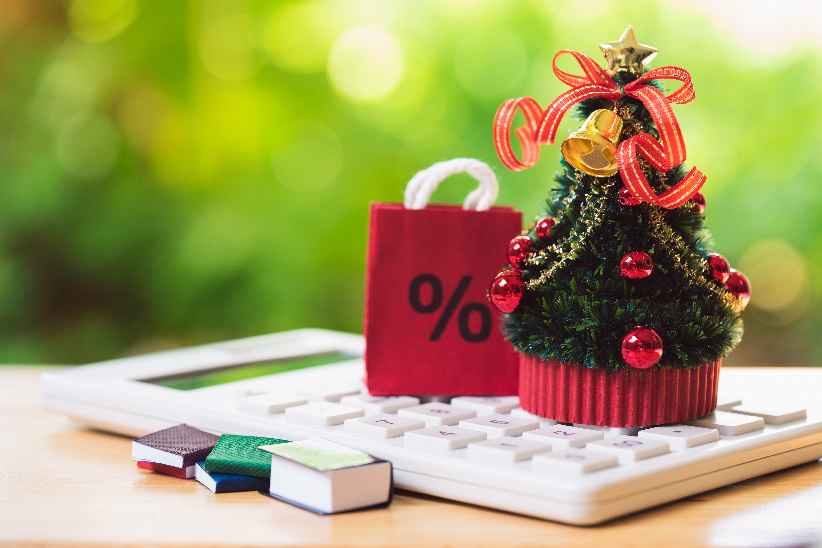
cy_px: 274
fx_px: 2055
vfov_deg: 15.2
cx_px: 411
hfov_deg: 22.6
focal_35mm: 90
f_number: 5
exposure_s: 1/5
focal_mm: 90
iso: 50
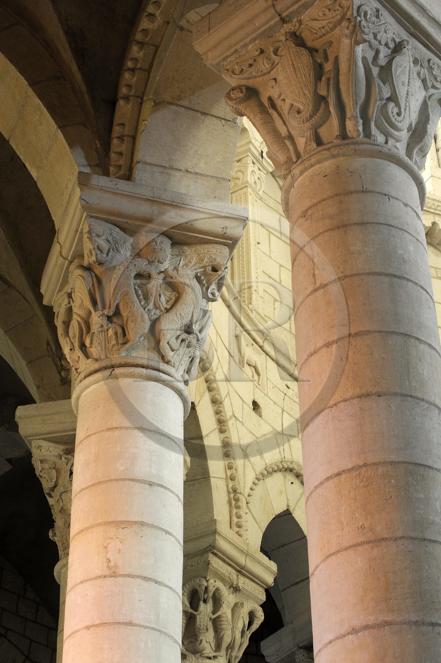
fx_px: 1288
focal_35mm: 70
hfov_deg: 19.4
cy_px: 332
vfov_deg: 28.9
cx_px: 220
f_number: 11
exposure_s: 1.3
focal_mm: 70
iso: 400
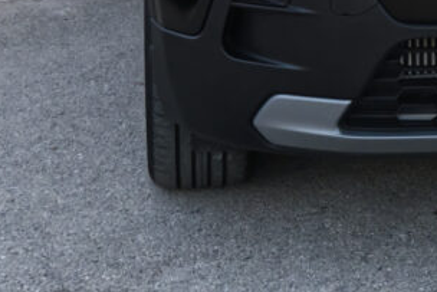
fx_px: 1433
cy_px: -103
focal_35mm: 118
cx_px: 523
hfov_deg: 16.6
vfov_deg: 11.3
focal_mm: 23.5
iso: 2000
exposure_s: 1/125
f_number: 10
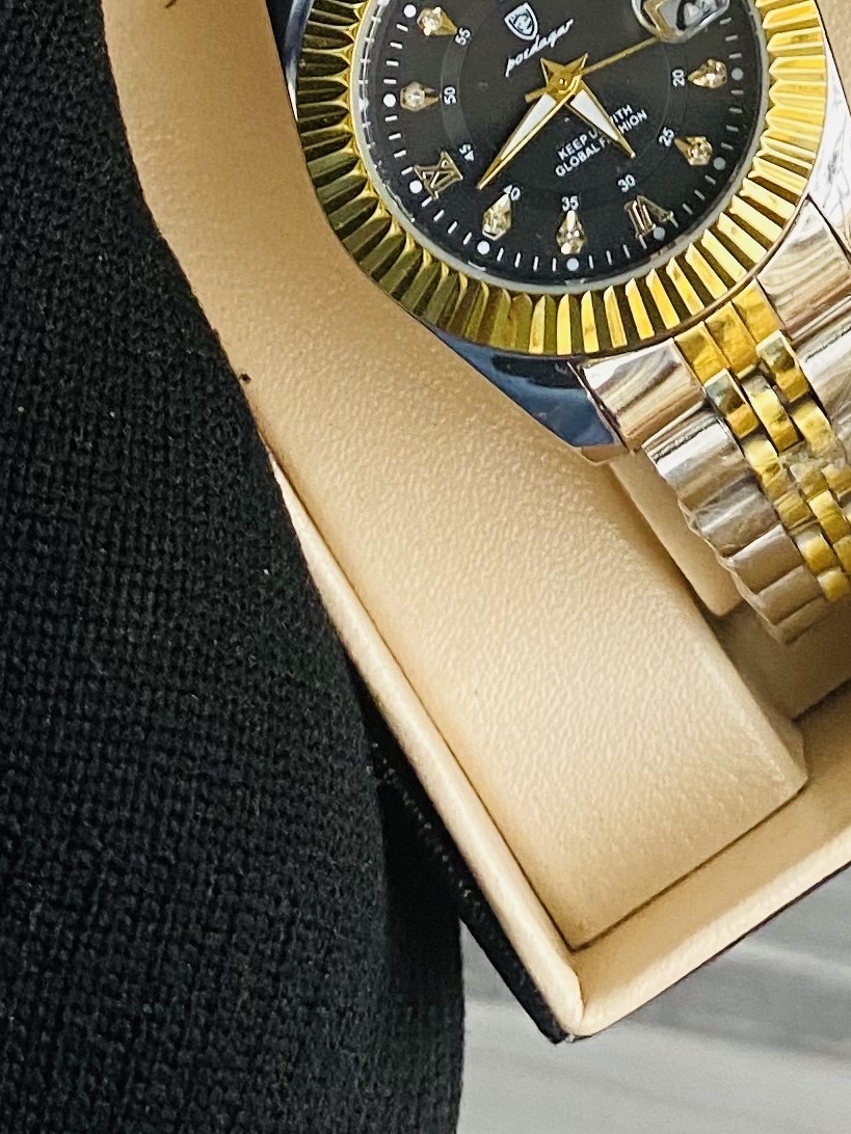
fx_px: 3147
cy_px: -341
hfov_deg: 15.1
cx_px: 897
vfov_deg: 18.9
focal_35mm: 96
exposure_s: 1/60
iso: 160
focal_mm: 4.25
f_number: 1.8
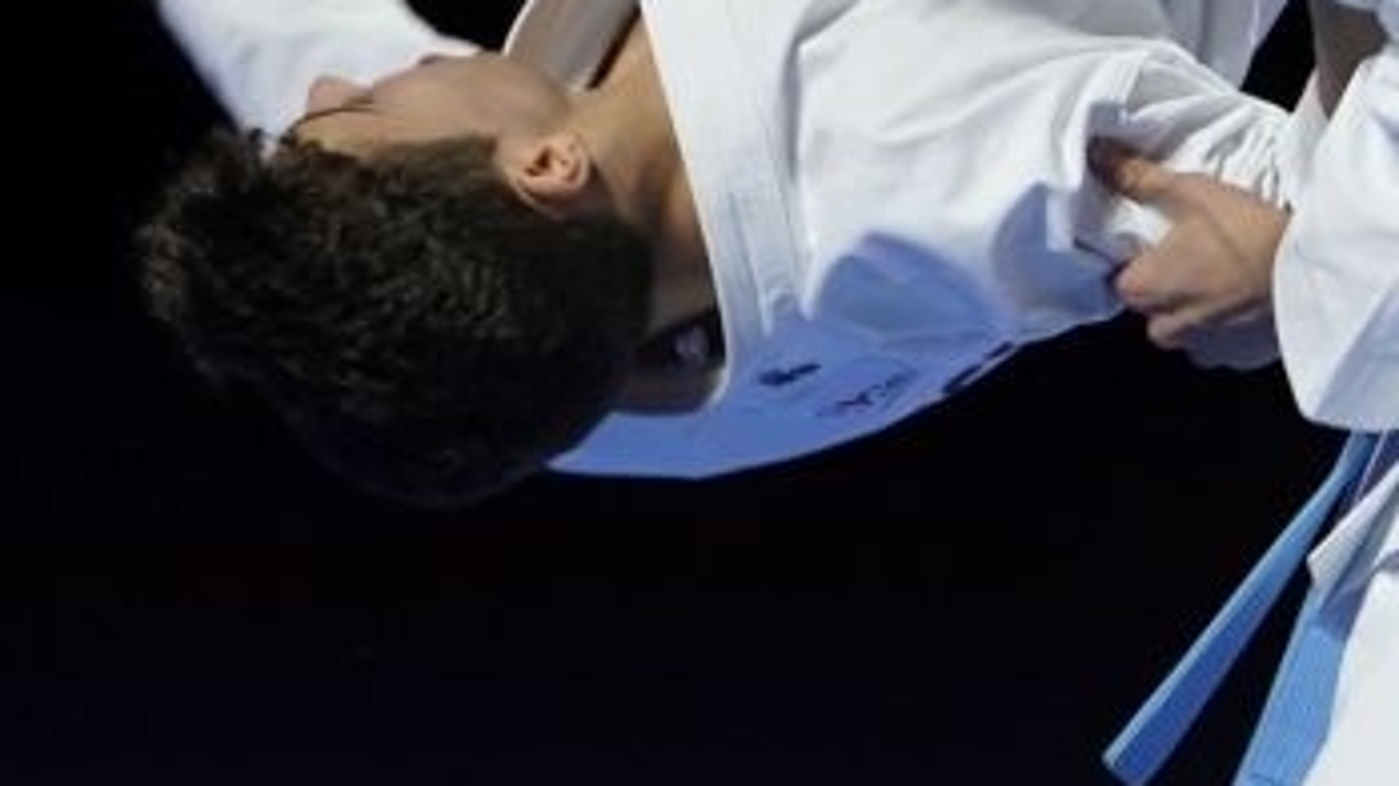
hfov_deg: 4.6
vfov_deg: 2.6
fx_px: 17243
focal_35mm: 465
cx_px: 774
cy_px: -64
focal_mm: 86
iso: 400
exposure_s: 1/500
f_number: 2.8
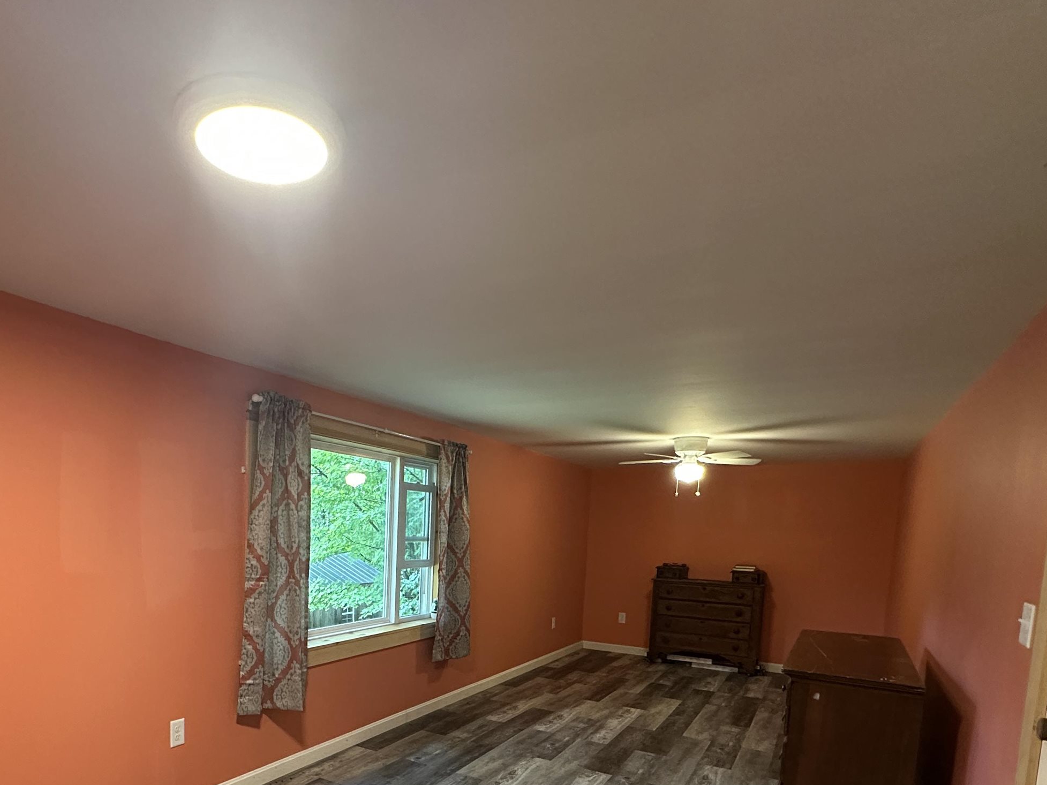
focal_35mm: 22
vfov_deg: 58.0
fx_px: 665
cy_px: 587
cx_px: 382
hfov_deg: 74.8
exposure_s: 1/60
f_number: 2.2
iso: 640
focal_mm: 2.22
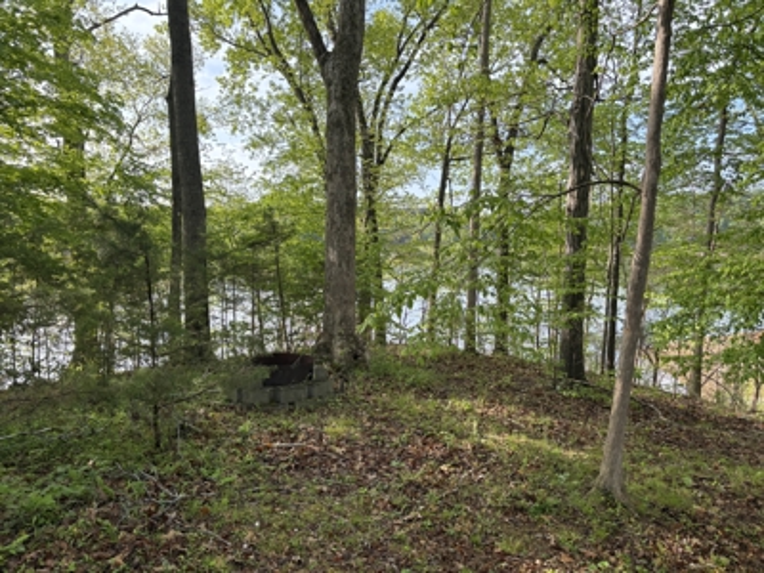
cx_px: 382
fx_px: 574
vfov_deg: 53.1
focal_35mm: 26
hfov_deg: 67.3
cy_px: 286
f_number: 1.6
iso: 50
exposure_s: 1/574
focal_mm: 5.96
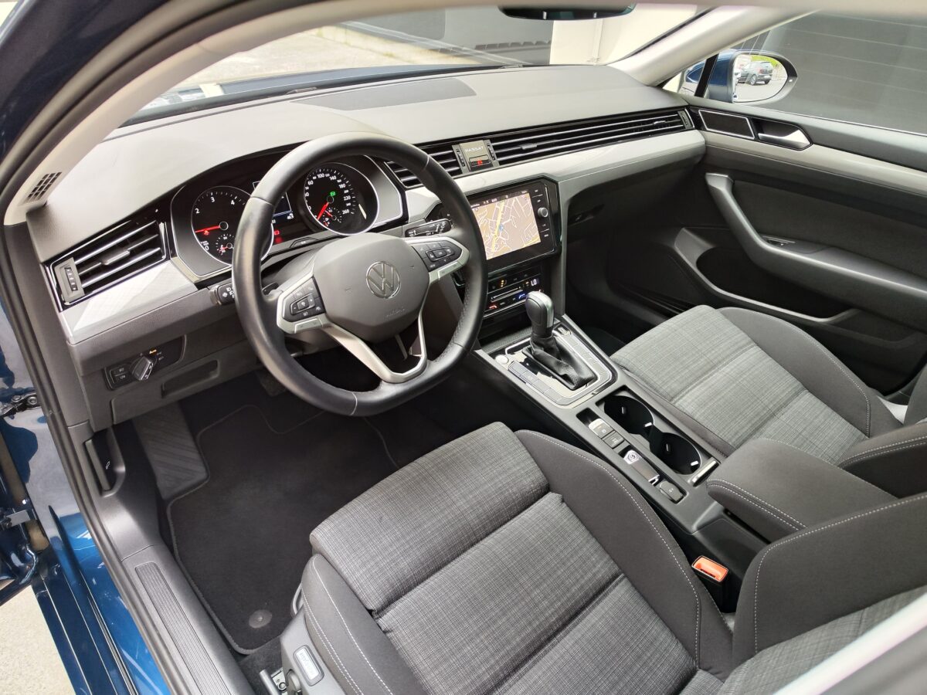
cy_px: 348
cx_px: 464
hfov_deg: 73.9
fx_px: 616
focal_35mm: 23
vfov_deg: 58.9
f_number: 1.69
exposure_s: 1/75.6
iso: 334
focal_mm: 7.01
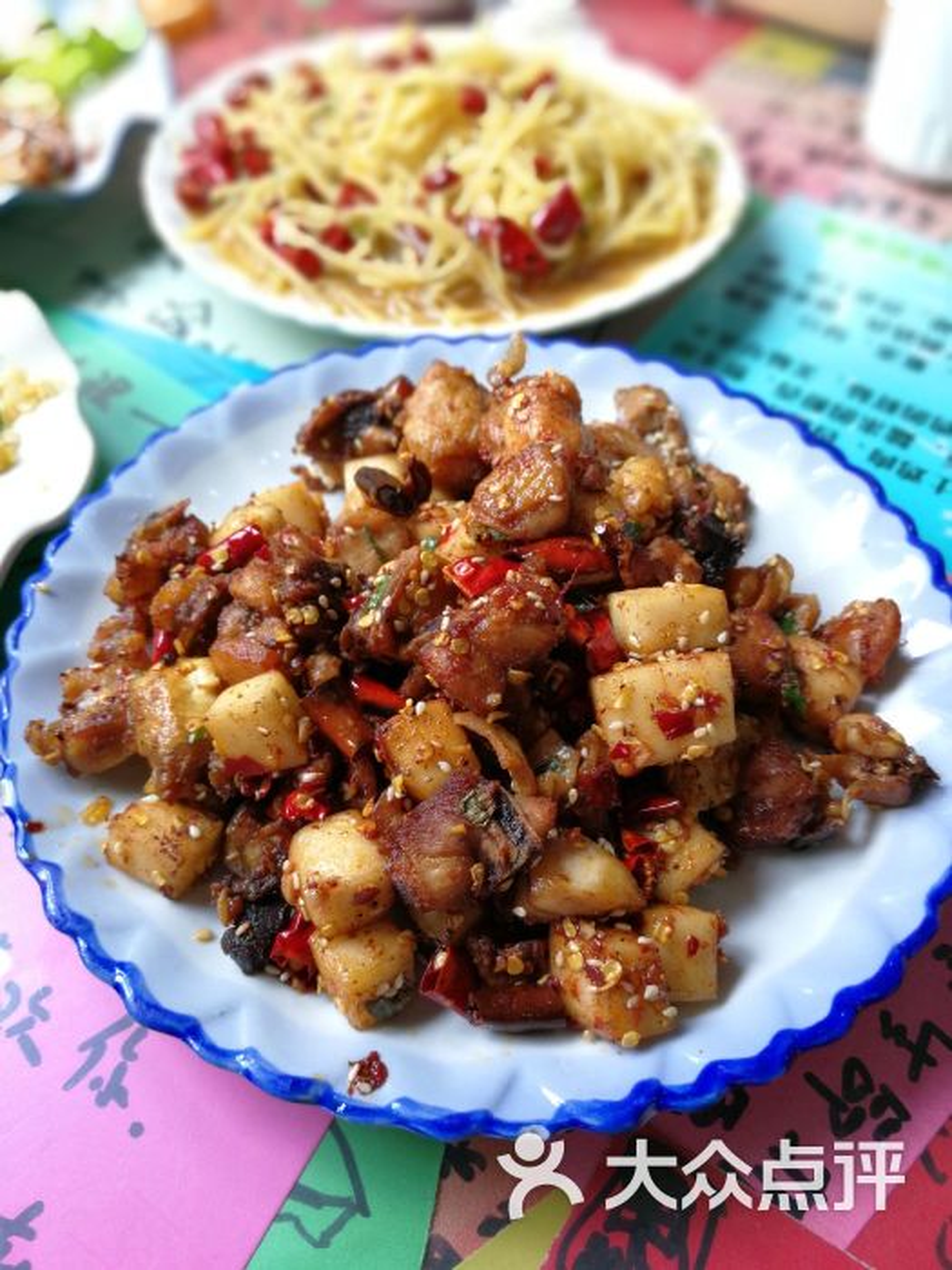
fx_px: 990
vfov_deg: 65.3
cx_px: 476
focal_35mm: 27
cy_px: 635
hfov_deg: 51.4
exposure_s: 1/50
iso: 100
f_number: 4
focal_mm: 3.95
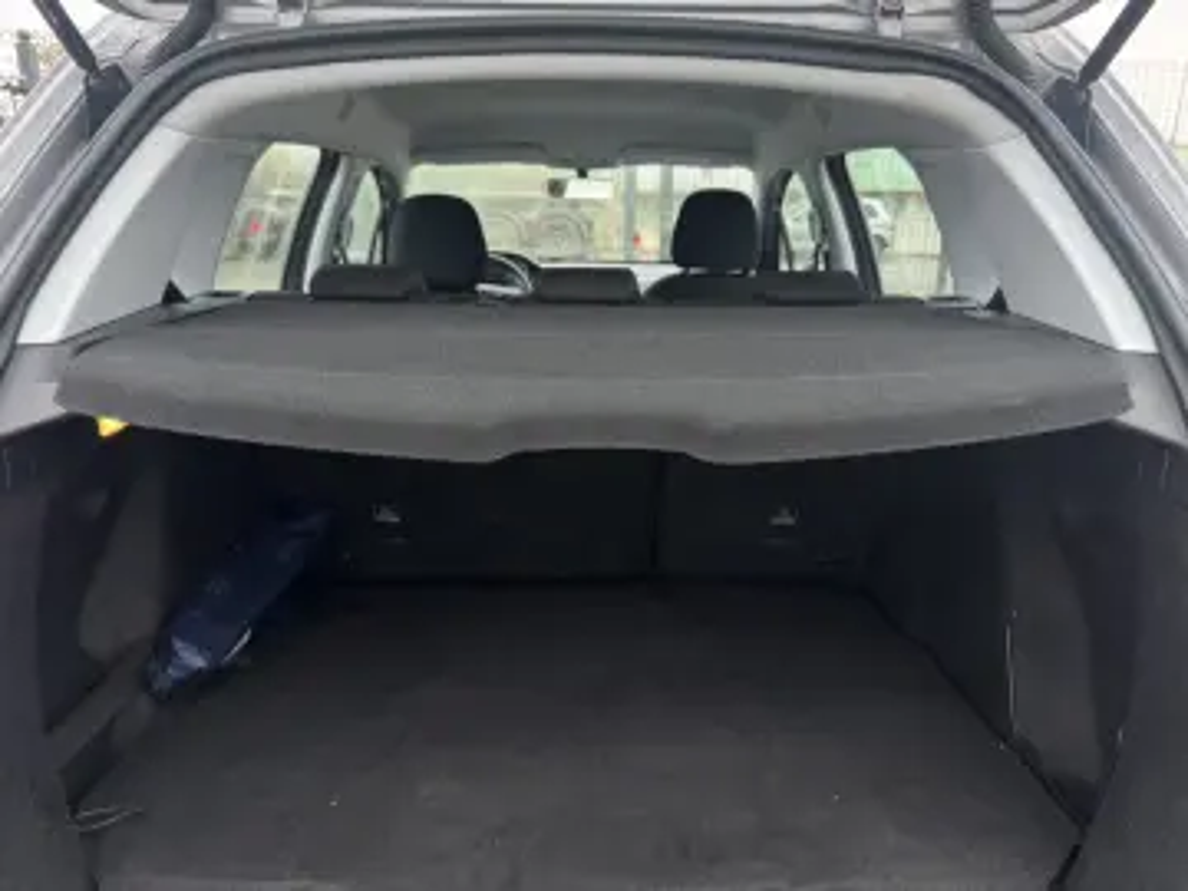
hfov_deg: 71.6
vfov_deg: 56.8
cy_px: 446
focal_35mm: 24
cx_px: 594
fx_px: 824
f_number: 1.78
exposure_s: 1/50
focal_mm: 6.76
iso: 160
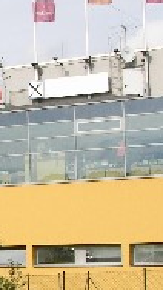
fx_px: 913
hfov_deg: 9.4
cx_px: -191
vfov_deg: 17.9
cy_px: 218
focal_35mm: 119
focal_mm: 8.9
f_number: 8
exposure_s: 1/159
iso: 50
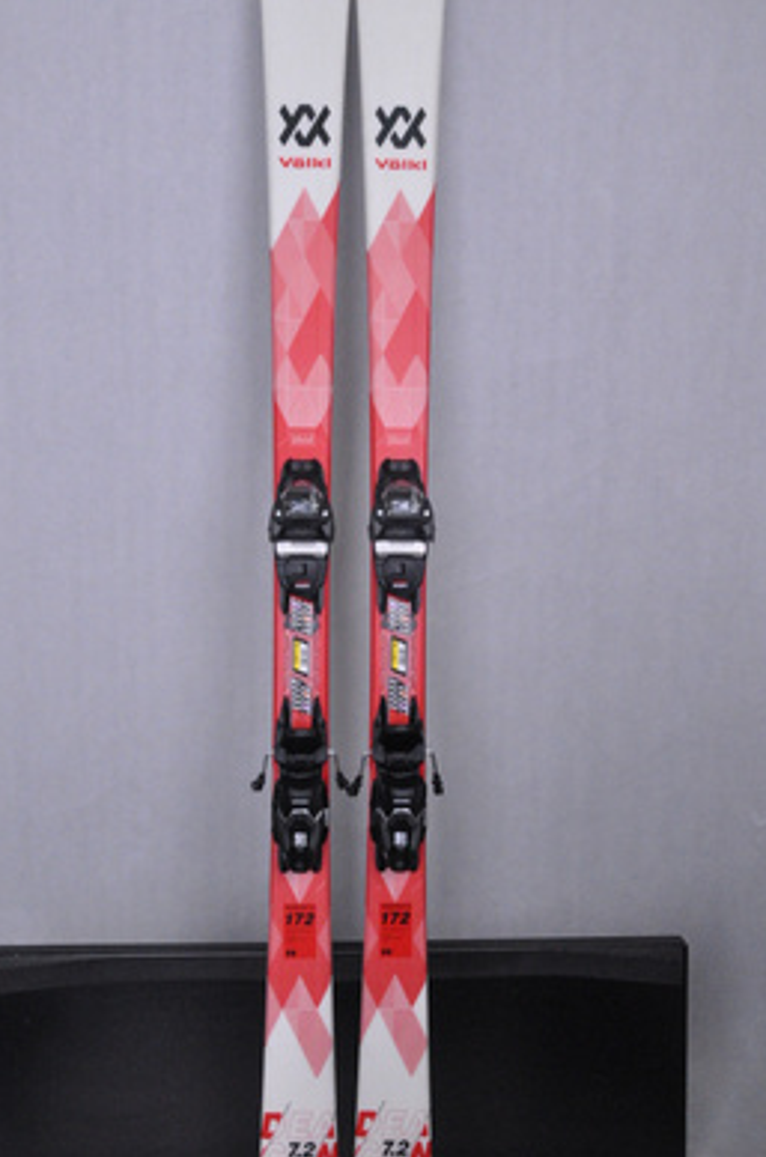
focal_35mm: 37
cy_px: 573
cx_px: 344
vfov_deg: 52.5
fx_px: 1173
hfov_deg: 36.1
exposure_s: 1/125
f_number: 9.5
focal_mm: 21
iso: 3200
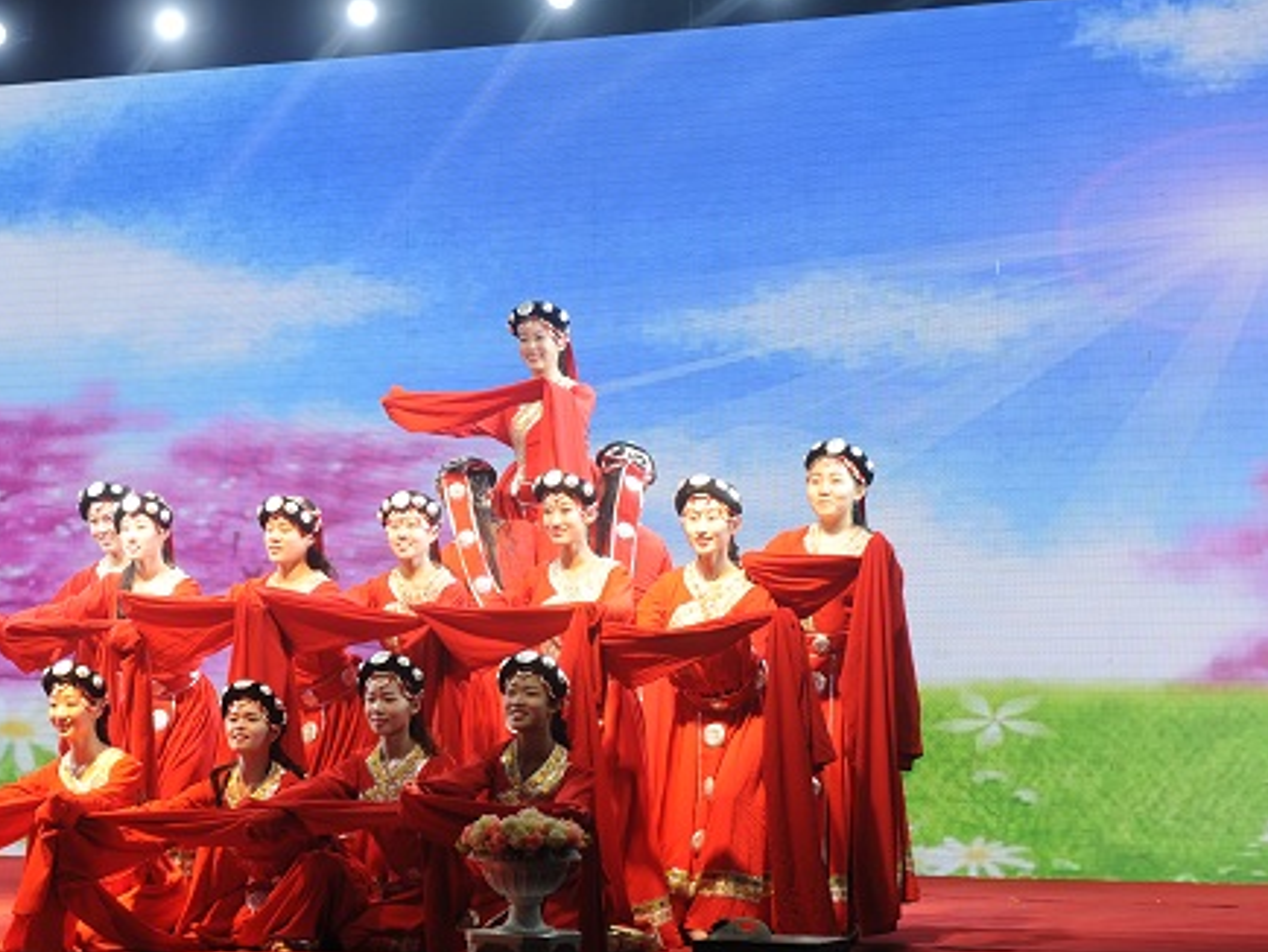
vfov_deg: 15.0
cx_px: 513
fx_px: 3628
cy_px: 457
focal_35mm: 99
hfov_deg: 19.8
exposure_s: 1/50
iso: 400
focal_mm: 70
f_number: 5.6
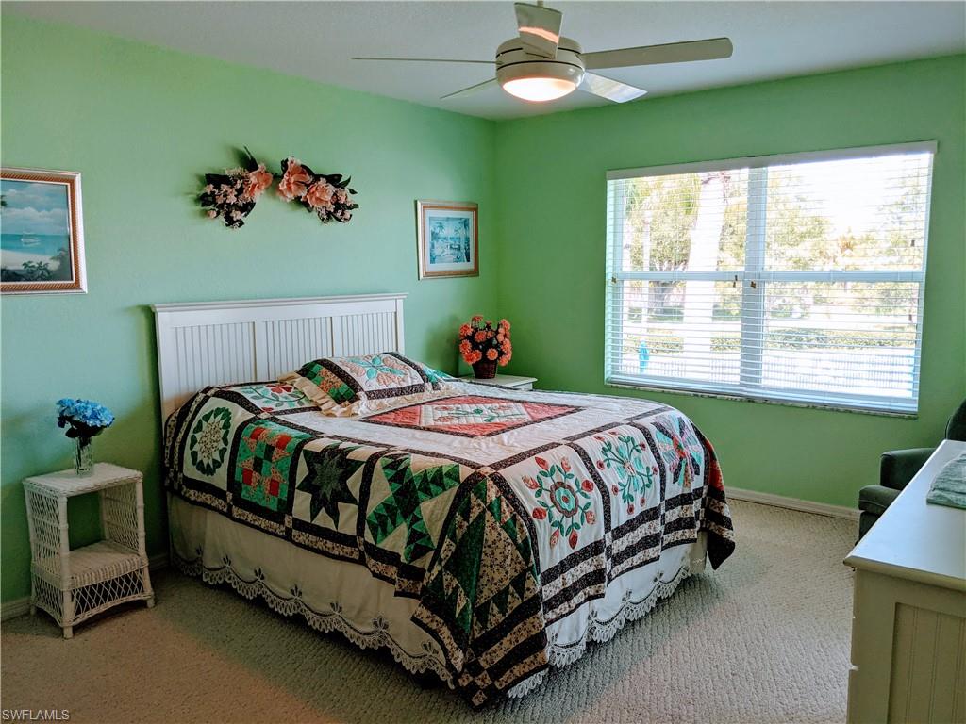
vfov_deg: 51.4
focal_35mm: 27
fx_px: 753
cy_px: 362
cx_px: 483
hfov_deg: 65.3
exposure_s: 1/170
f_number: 1.73
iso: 42
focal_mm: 4.38
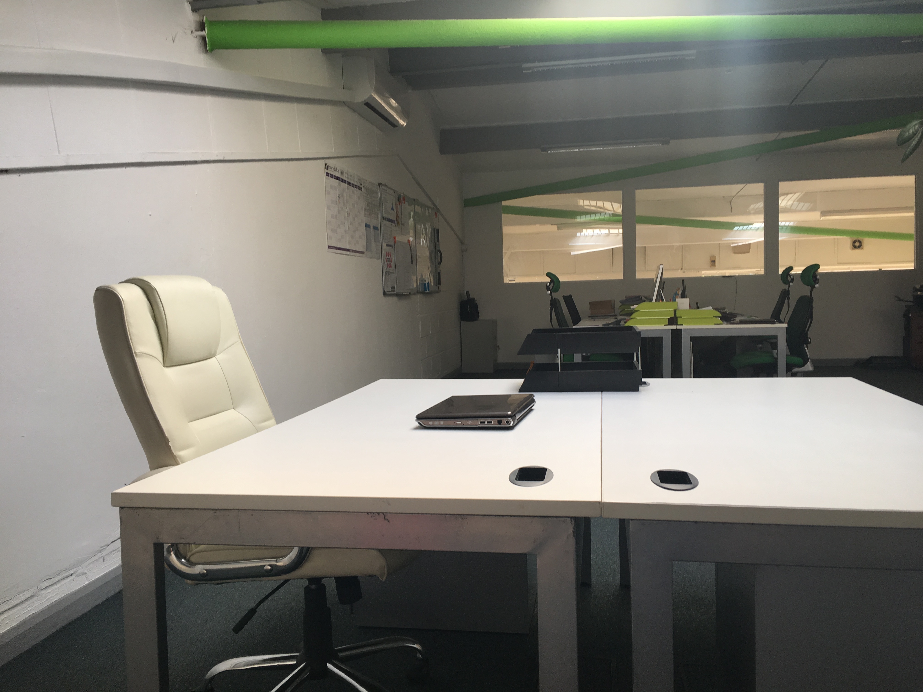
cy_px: 346
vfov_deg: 48.2
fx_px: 773
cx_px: 462
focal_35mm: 29
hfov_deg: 61.7
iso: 32
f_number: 2.2
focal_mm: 4.15
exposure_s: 1/50
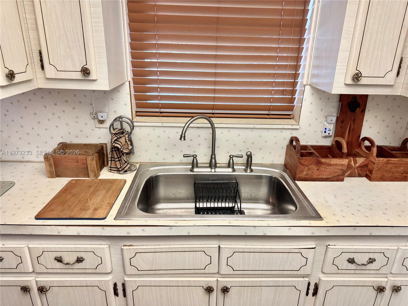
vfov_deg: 56.8
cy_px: 153
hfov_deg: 71.6
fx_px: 283
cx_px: 204
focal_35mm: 24
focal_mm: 6.76
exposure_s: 1/60
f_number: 1.78
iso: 200
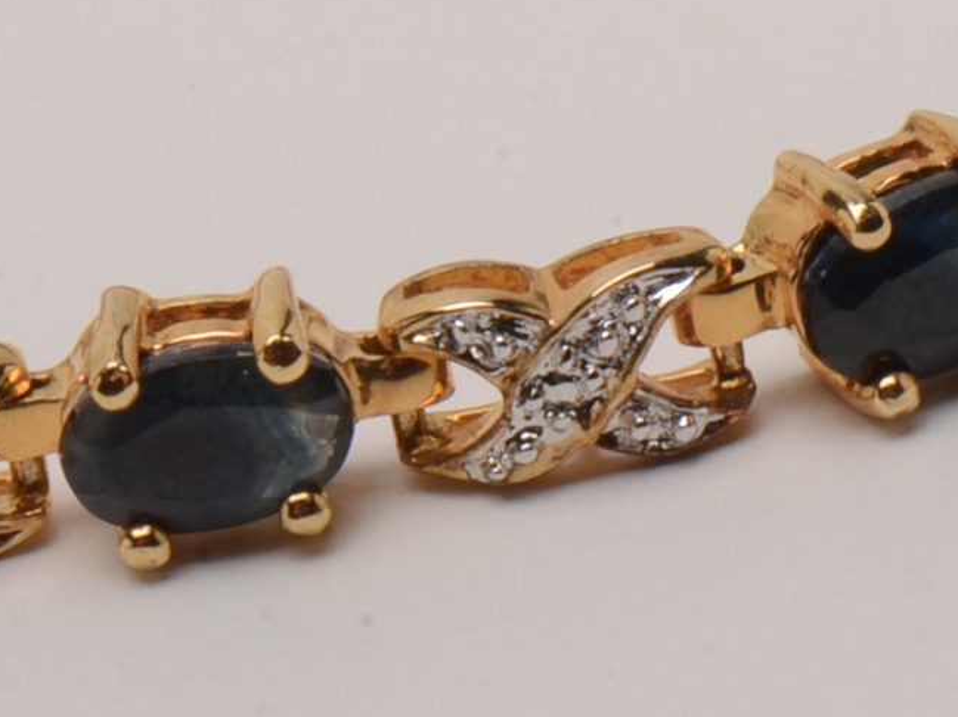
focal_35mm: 465
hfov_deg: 4.3
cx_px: 750
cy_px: -105
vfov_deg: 3.2
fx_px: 12857
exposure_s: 1/160
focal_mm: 85
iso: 100
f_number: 29
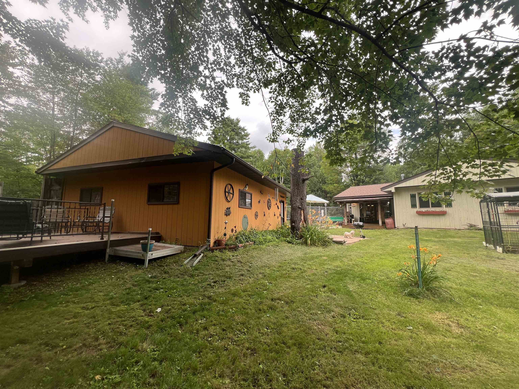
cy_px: 194
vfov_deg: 89.9
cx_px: 260
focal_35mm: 13
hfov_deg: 106.2
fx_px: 195
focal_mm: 1.57
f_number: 1.8
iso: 32
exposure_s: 1/215
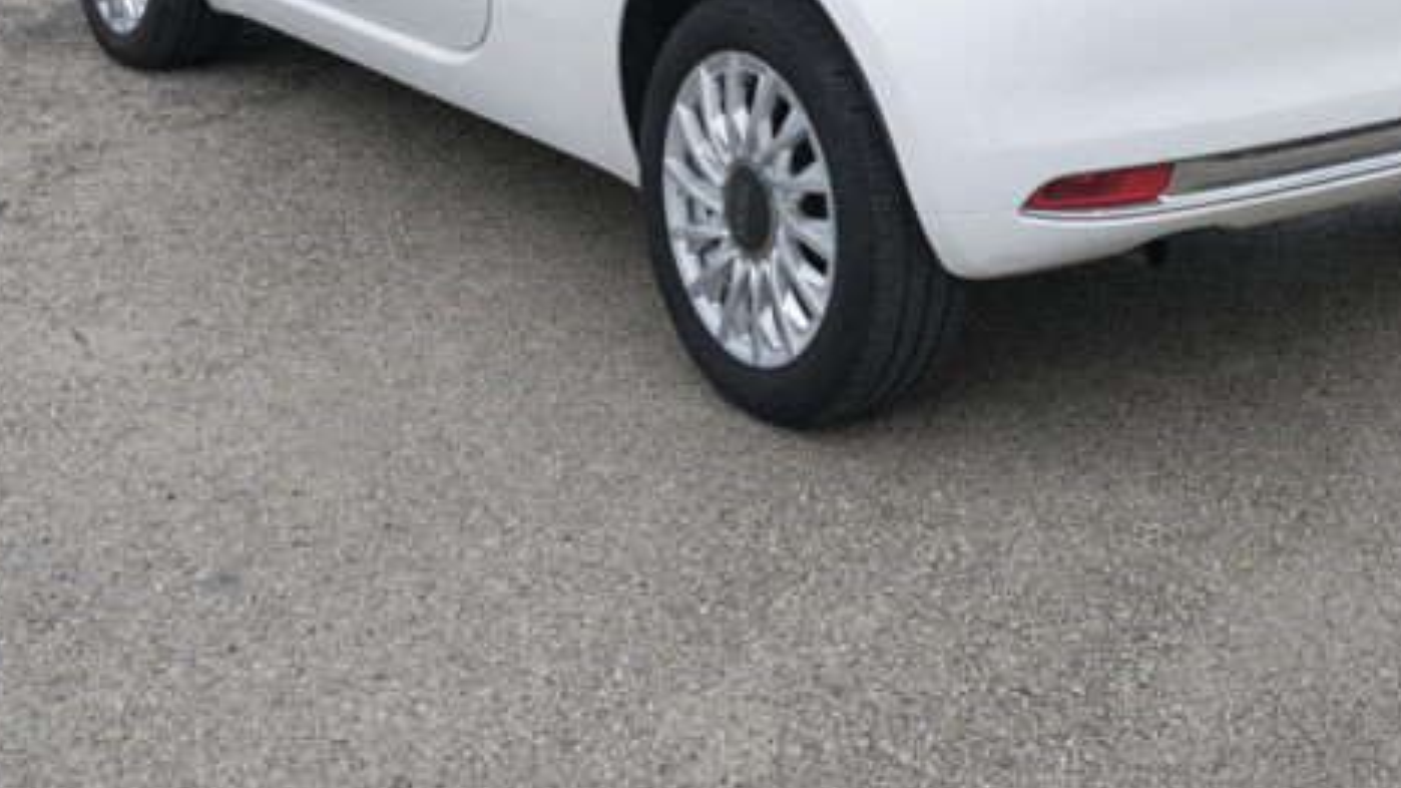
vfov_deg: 16.7
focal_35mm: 69
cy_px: -182
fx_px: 2563
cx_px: 917
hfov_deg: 30.4
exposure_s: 1/100
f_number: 9
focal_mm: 20.3
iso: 250
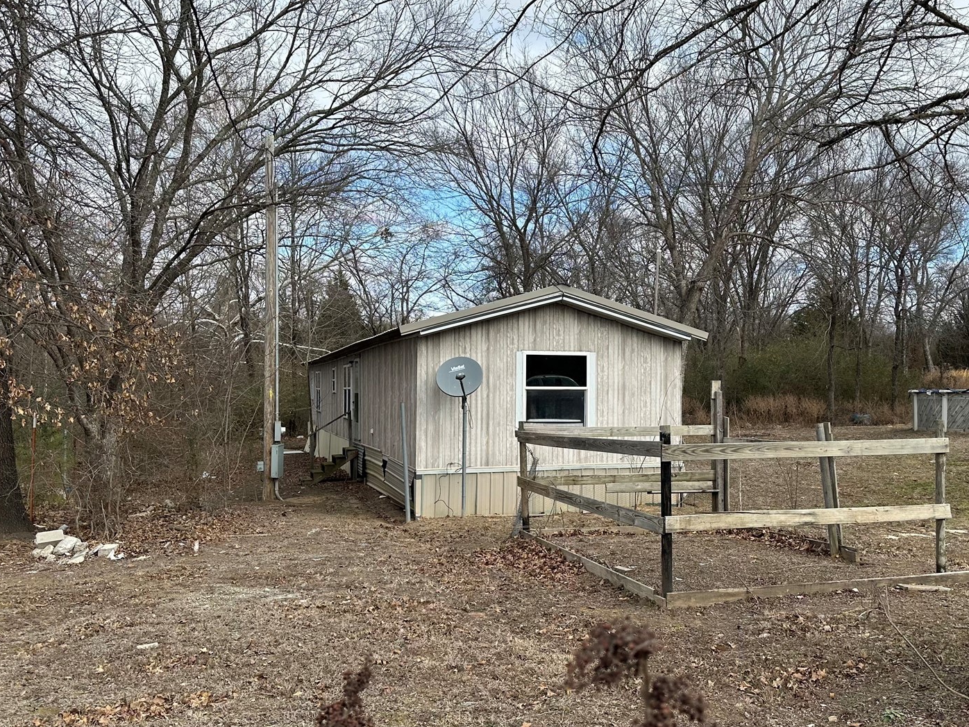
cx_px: 558
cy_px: 376
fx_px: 924
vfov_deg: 42.9
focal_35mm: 33
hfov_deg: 55.1
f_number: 1.78
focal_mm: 6.86
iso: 80
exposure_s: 1/2155
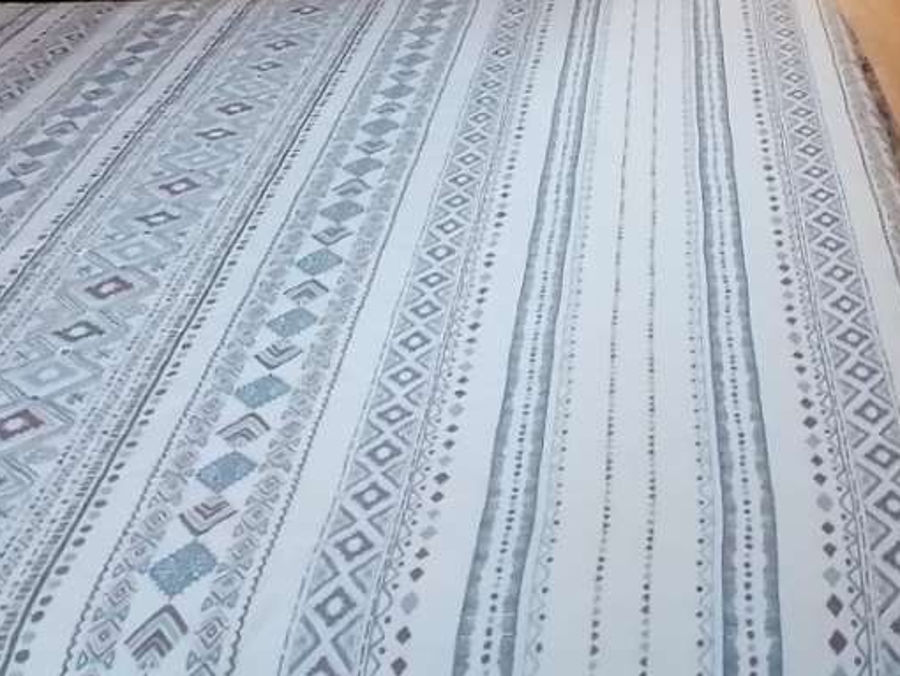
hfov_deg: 37.3
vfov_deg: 24.2
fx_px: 1301
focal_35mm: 50
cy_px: -278
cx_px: 664
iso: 400
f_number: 2.4
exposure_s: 1/33.3
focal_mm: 2.84
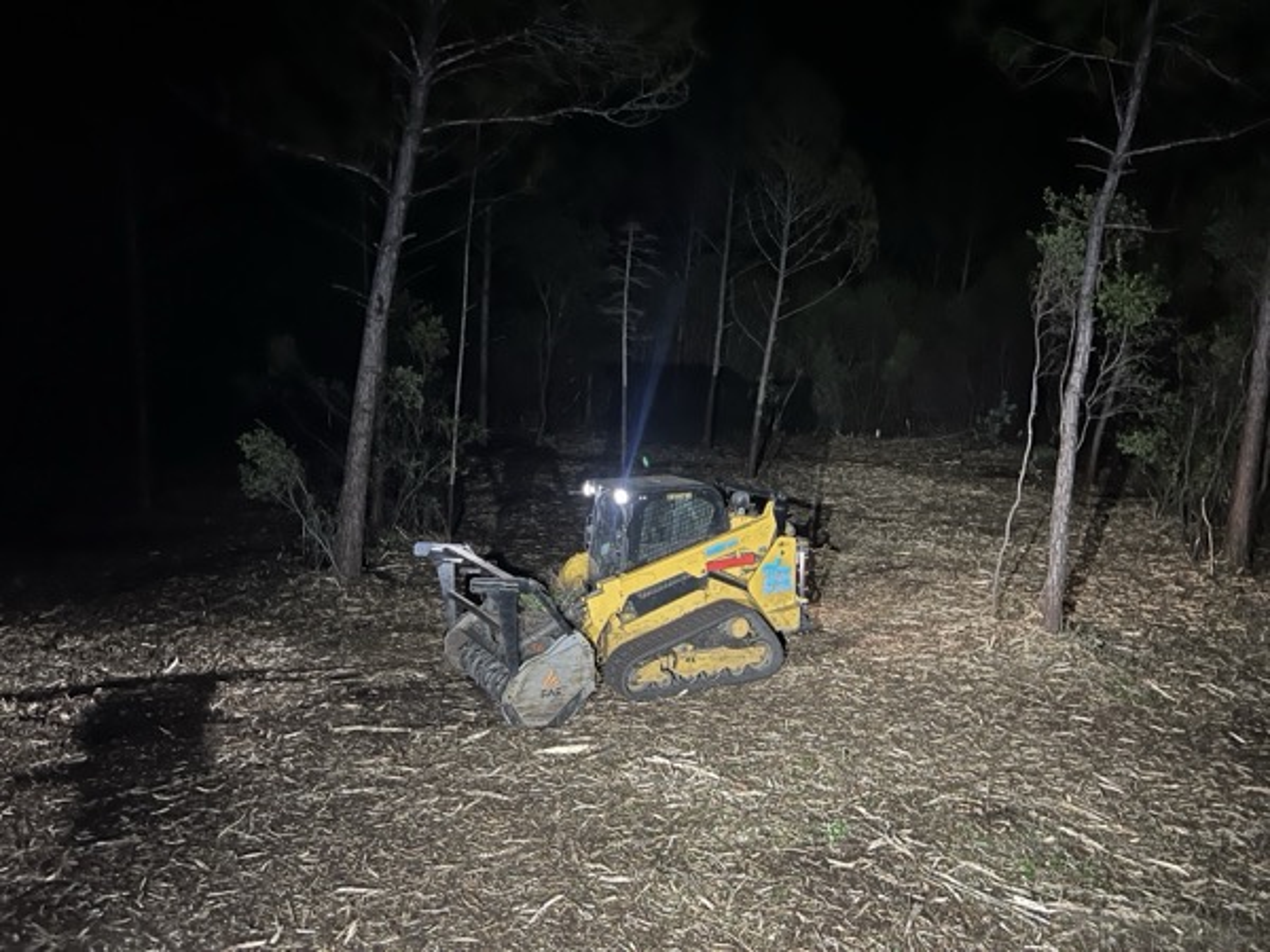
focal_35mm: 26
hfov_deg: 67.3
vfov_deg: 53.1
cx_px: 635
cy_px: 476
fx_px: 954
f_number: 1.5
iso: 640
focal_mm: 5.7
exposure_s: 1/14
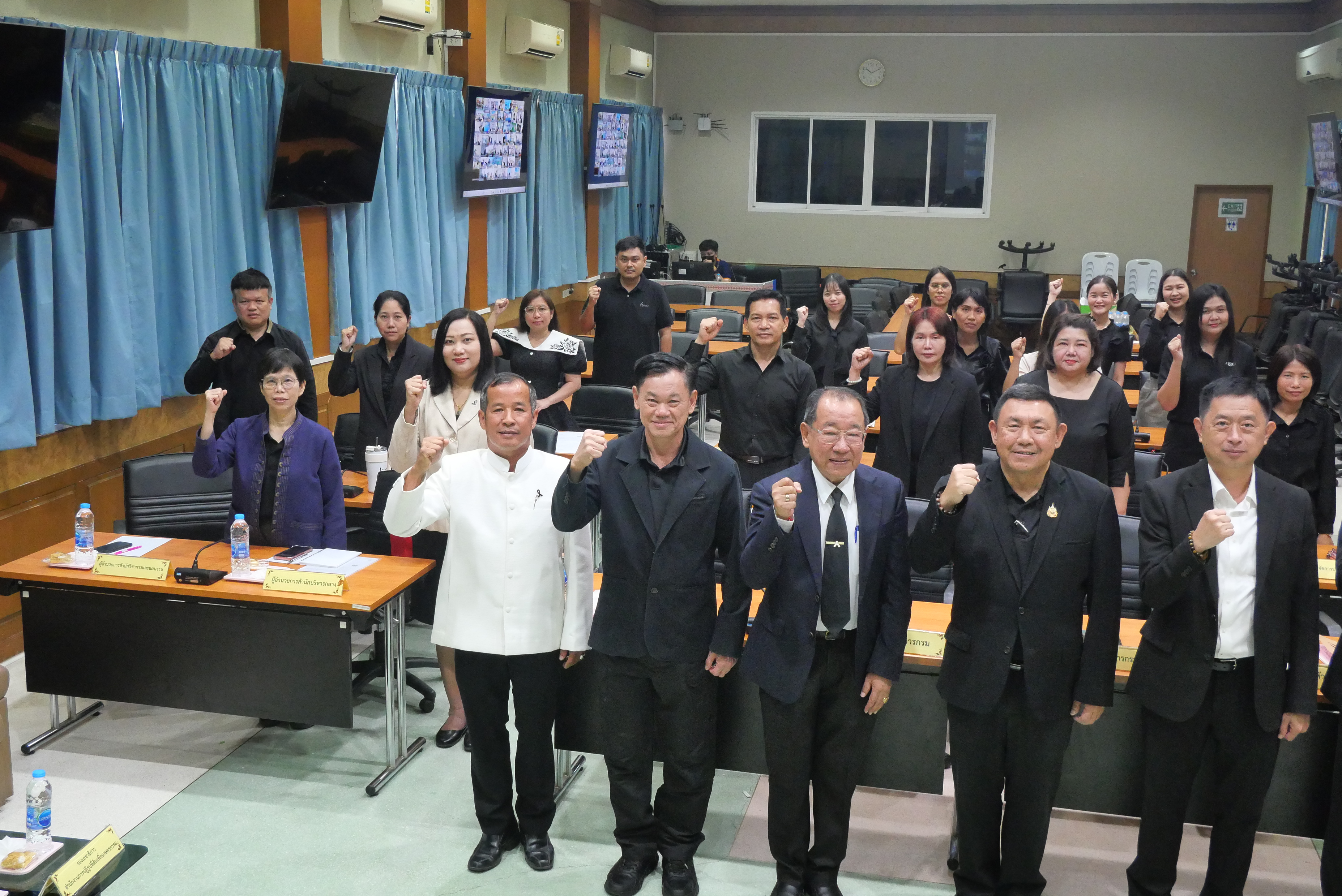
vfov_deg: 36.0
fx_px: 1380
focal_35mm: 37
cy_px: 448
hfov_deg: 51.9
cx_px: 671
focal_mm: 18
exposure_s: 1/40
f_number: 6.3
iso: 3200
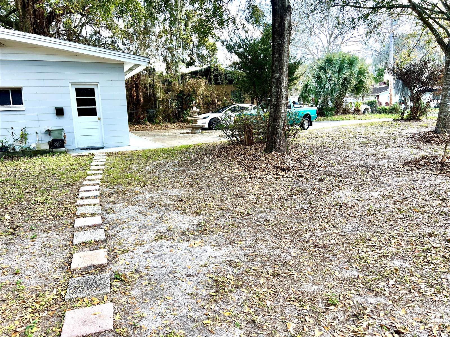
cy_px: 168
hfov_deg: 67.3
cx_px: 225
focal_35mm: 26
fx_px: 338
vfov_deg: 53.1
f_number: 1.5
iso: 50
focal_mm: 5.7
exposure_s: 1/308
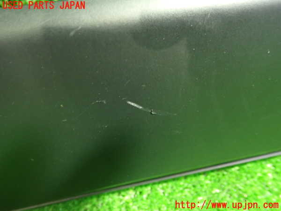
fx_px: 244
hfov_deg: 60.0
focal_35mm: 30
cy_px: 106
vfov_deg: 46.8
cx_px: 140
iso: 800
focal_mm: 5.4
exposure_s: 1/13
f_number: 2.3
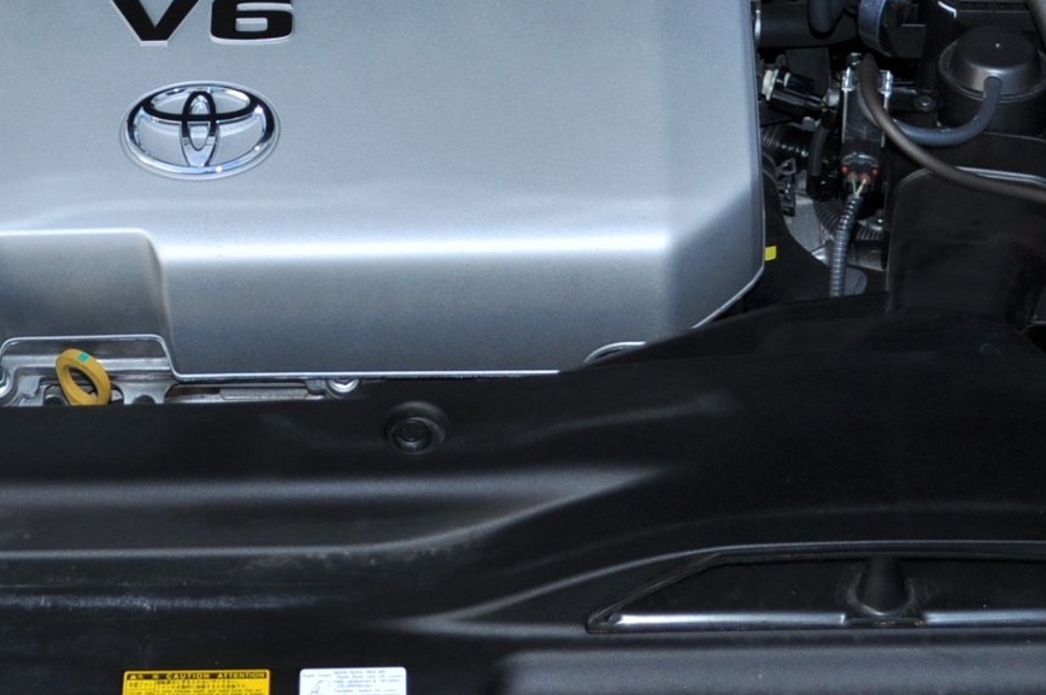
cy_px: -127
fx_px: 3512
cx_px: 466
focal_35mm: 121
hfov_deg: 16.9
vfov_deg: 11.1
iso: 200
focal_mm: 28
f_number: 4.5
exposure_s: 1/160
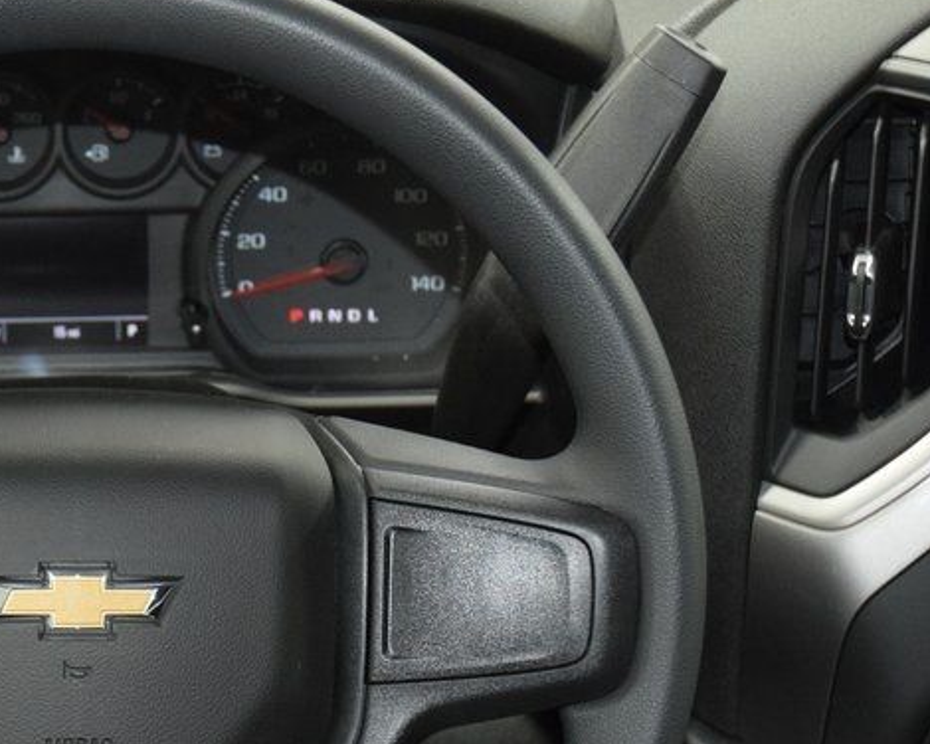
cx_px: 81
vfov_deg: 16.1
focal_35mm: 95
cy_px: 585
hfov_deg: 19.8
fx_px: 2615
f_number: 4
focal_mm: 31
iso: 2500
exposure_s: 1/30
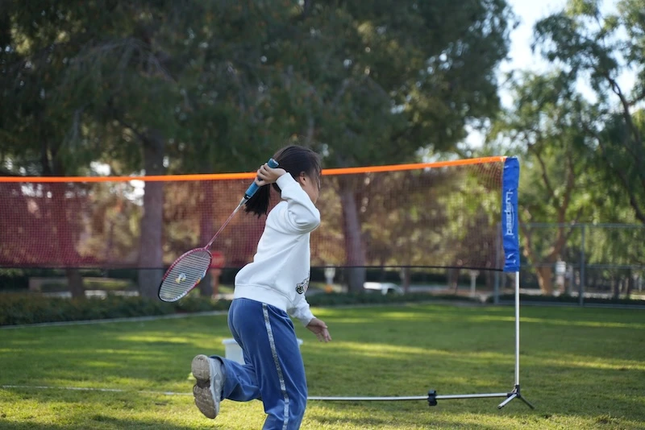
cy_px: 215
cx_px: 322
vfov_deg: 18.9
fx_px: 1290
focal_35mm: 72
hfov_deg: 28.1
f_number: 2.8
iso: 100
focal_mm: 72
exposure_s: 1/400
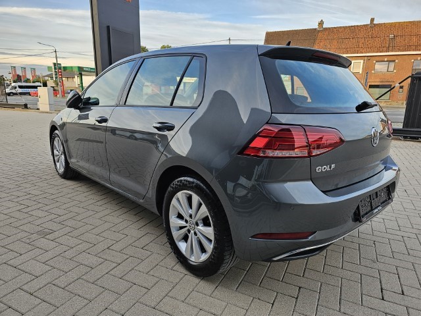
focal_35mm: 23
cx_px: 210
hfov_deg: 73.9
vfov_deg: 58.9
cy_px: 158
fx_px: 280
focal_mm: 6.3
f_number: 1.7
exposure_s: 1/190
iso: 50
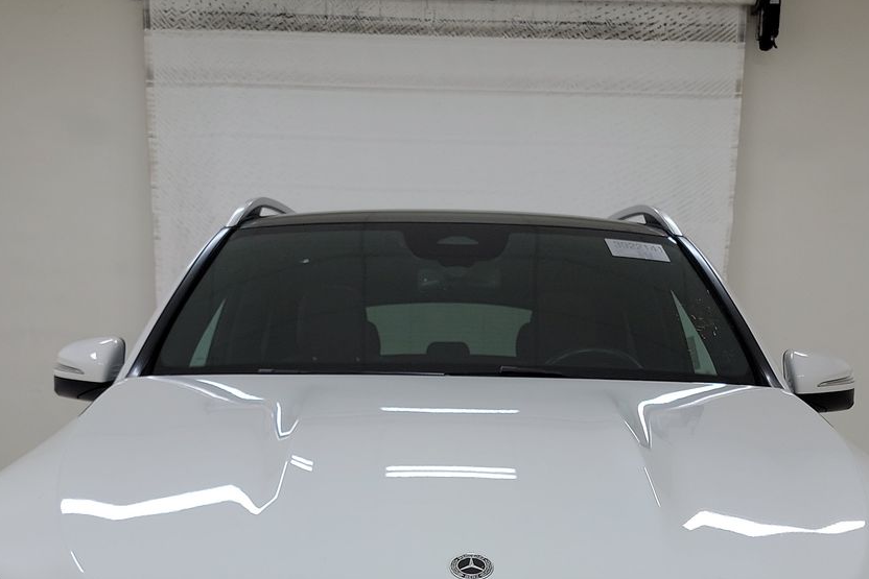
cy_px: 590
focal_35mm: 48
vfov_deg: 26.5
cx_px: 462
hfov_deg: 41.1
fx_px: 1159
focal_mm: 6.7
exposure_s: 1/182
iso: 50
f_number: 1.8
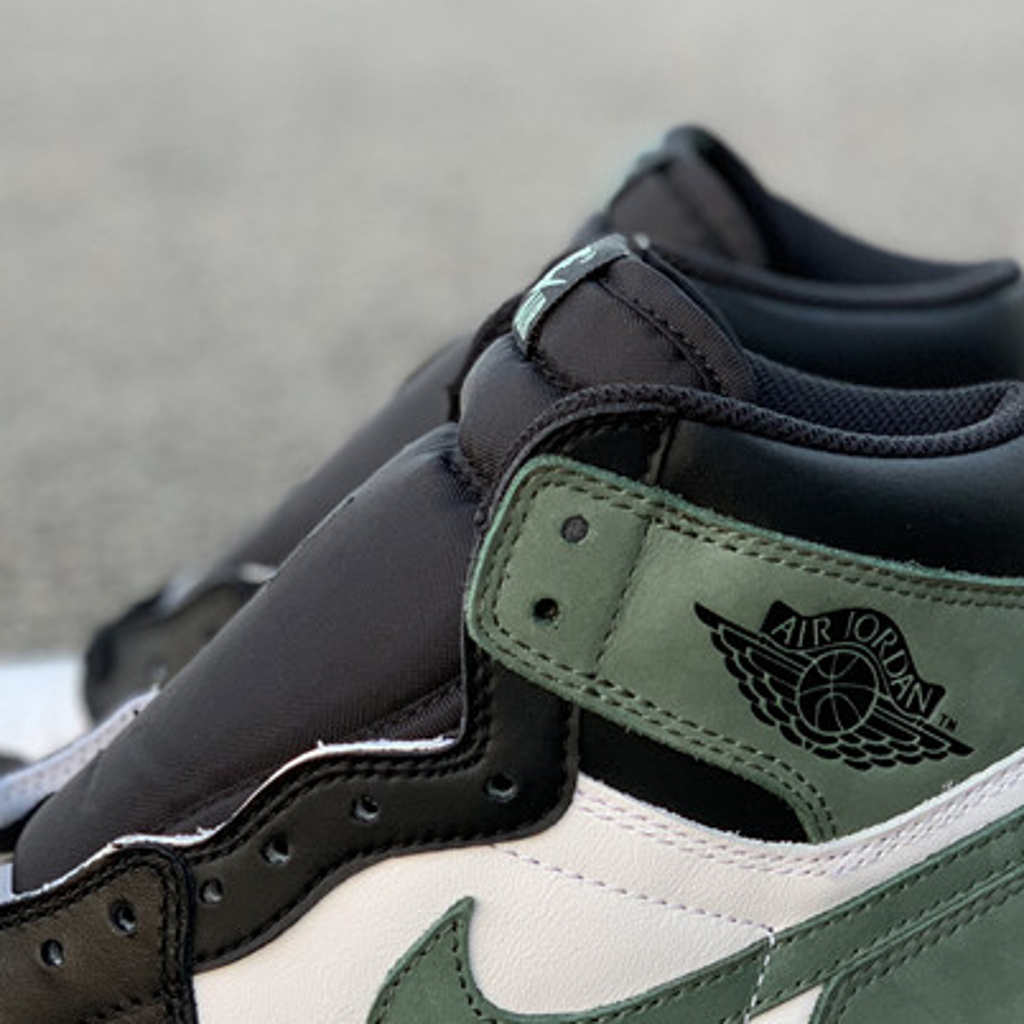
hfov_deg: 16.9
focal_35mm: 103
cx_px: 341
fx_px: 3447
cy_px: 827
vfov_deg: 16.8
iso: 80
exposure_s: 1/122
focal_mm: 6
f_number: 2.4
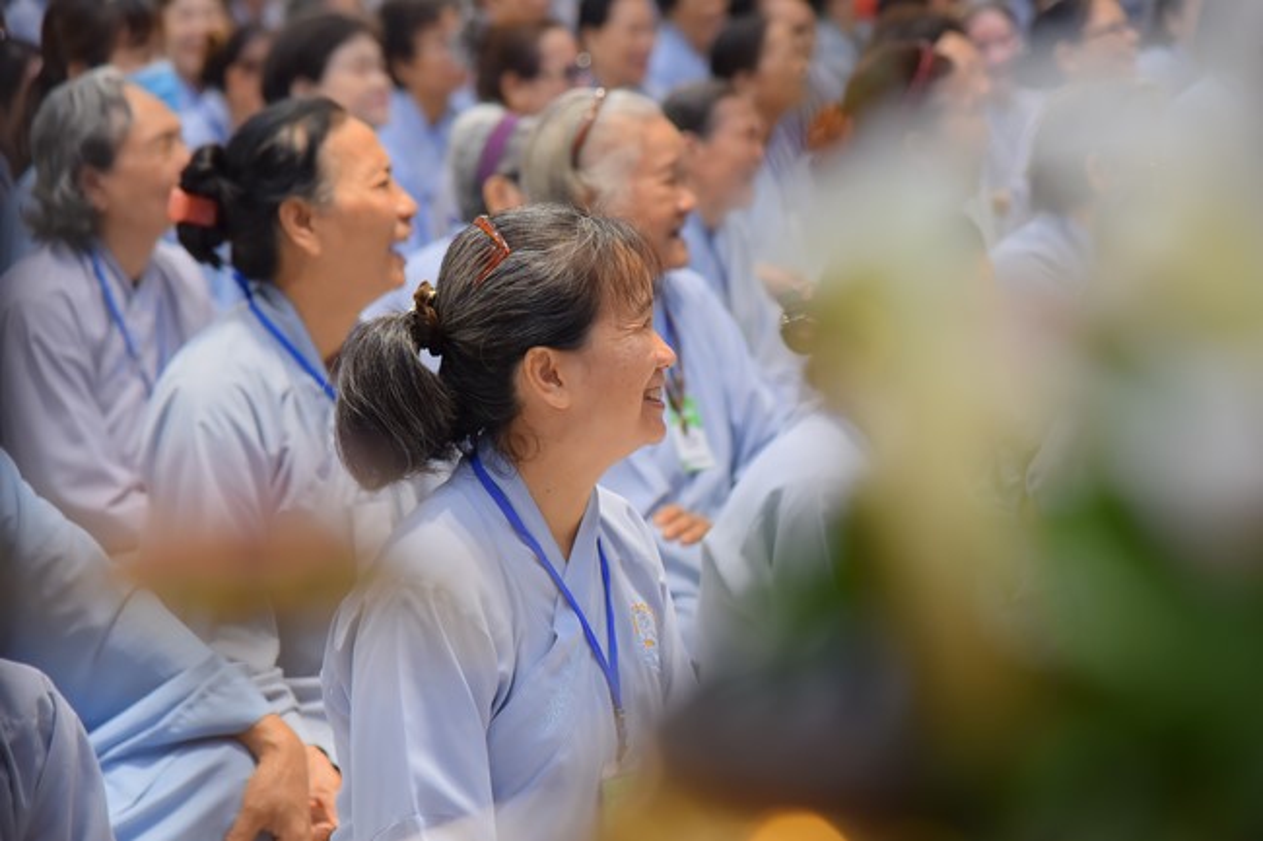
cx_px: 632
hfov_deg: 17.1
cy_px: 420
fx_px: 4209
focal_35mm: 120
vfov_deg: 11.4
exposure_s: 1/100
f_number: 5
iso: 1000
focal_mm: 120
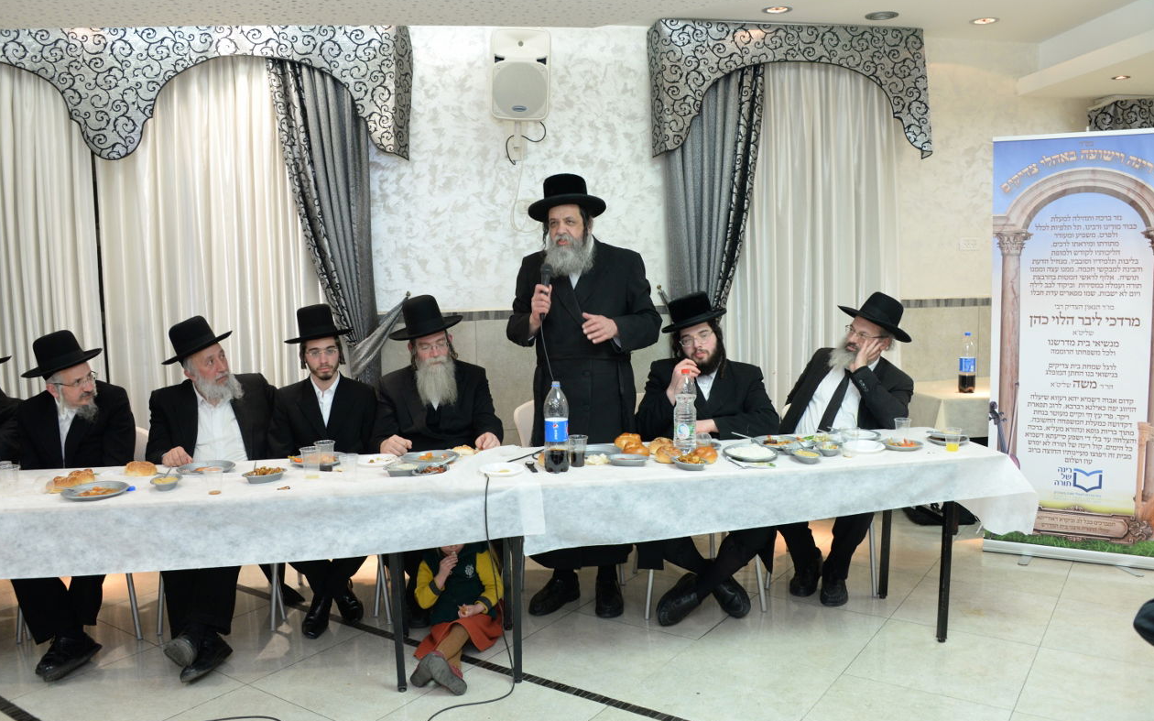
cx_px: 573
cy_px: 342
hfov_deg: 64.6
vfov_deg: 43.1
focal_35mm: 29
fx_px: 912
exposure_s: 1/60
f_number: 5.6
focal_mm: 28
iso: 1250
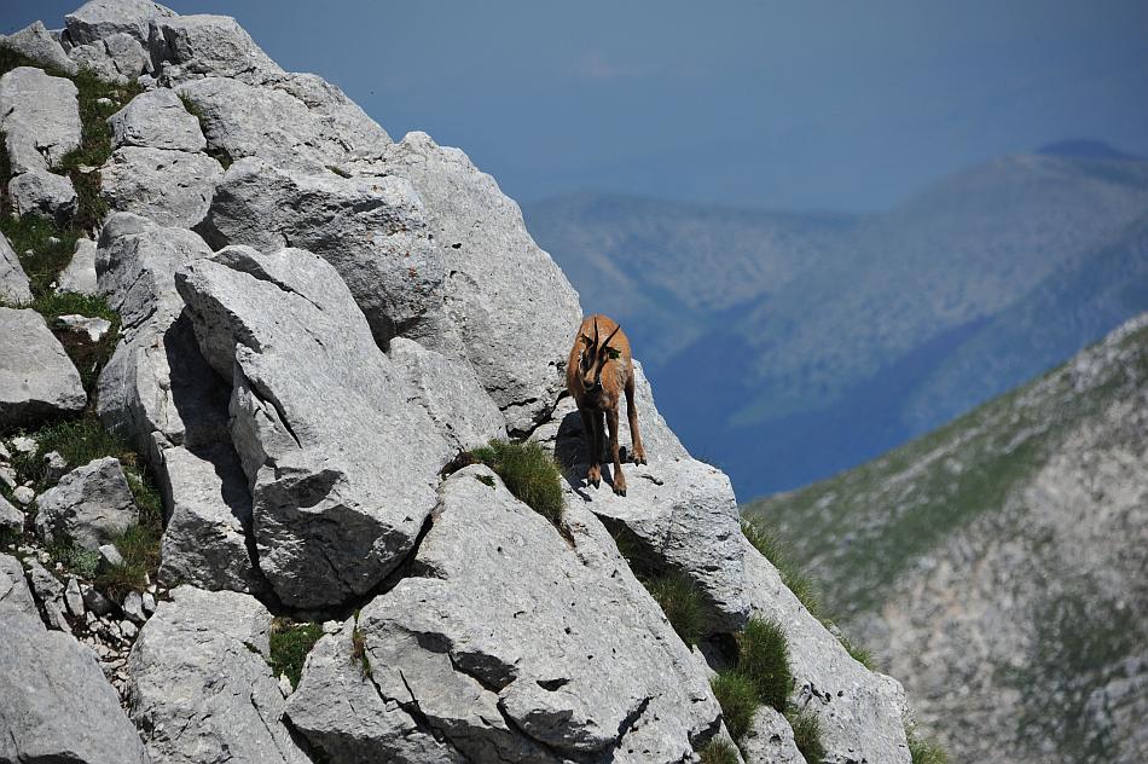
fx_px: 15933
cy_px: 382
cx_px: 574
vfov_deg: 2.7
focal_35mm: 500
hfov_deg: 4.1
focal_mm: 500
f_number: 11
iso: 200
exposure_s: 1/500
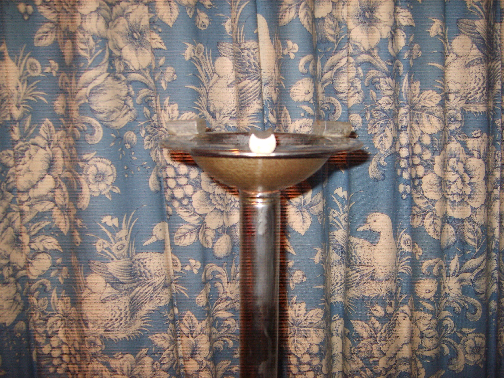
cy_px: 189
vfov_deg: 40.7
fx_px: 510
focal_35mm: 35
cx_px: 252
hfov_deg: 52.6
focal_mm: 7.4
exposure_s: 1/30
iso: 100
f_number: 2.8
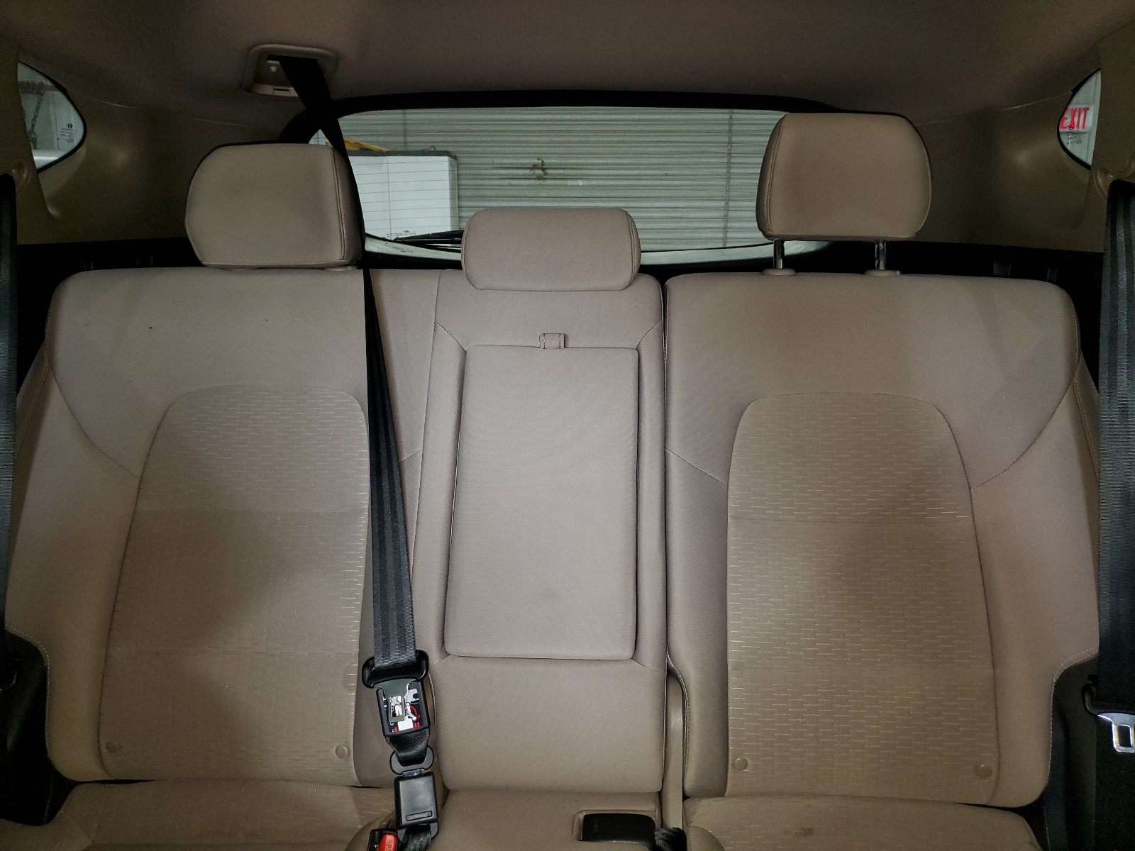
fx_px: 852
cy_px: 426
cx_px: 568
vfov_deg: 53.1
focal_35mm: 26
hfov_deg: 67.3
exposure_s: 1/40
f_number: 1.5
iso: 119
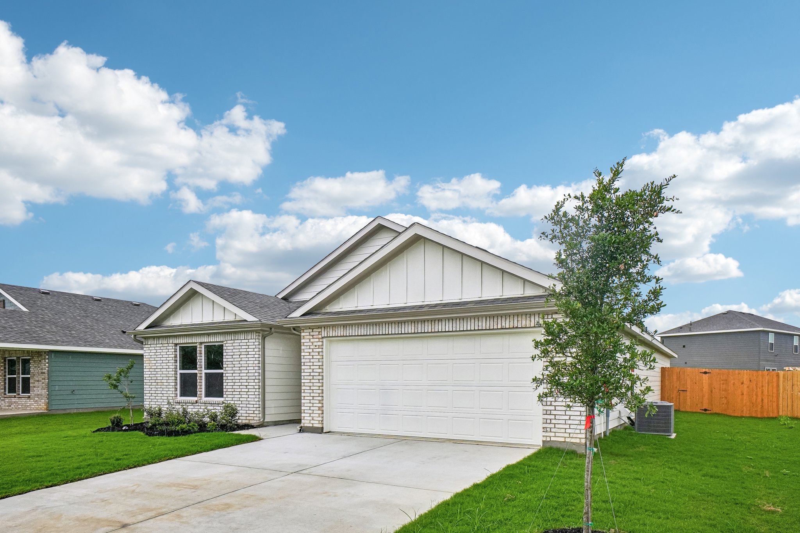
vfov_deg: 53.1
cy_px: 266
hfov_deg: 73.7
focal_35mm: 24
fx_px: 533
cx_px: 400
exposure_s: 1/400
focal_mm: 16
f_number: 8
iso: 400
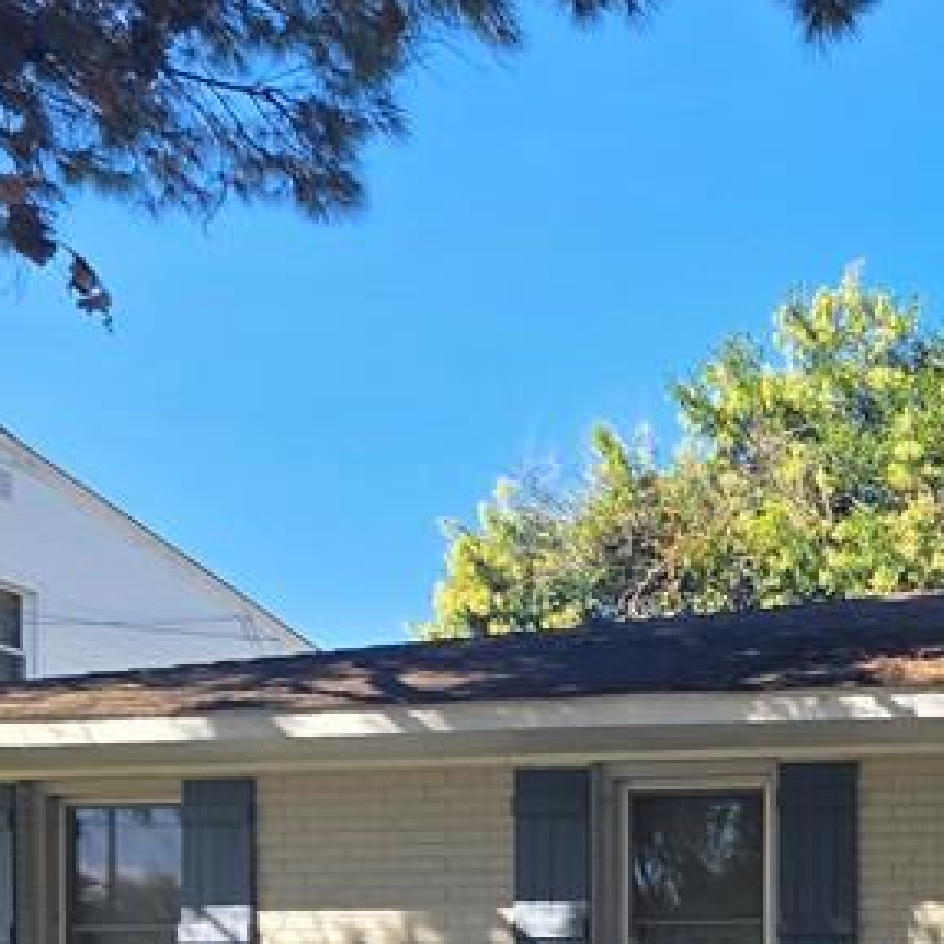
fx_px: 1265
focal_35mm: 41
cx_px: 1181
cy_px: 1043
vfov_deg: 35.0
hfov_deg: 32.4
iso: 40
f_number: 1.9
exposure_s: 1/562
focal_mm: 2.2
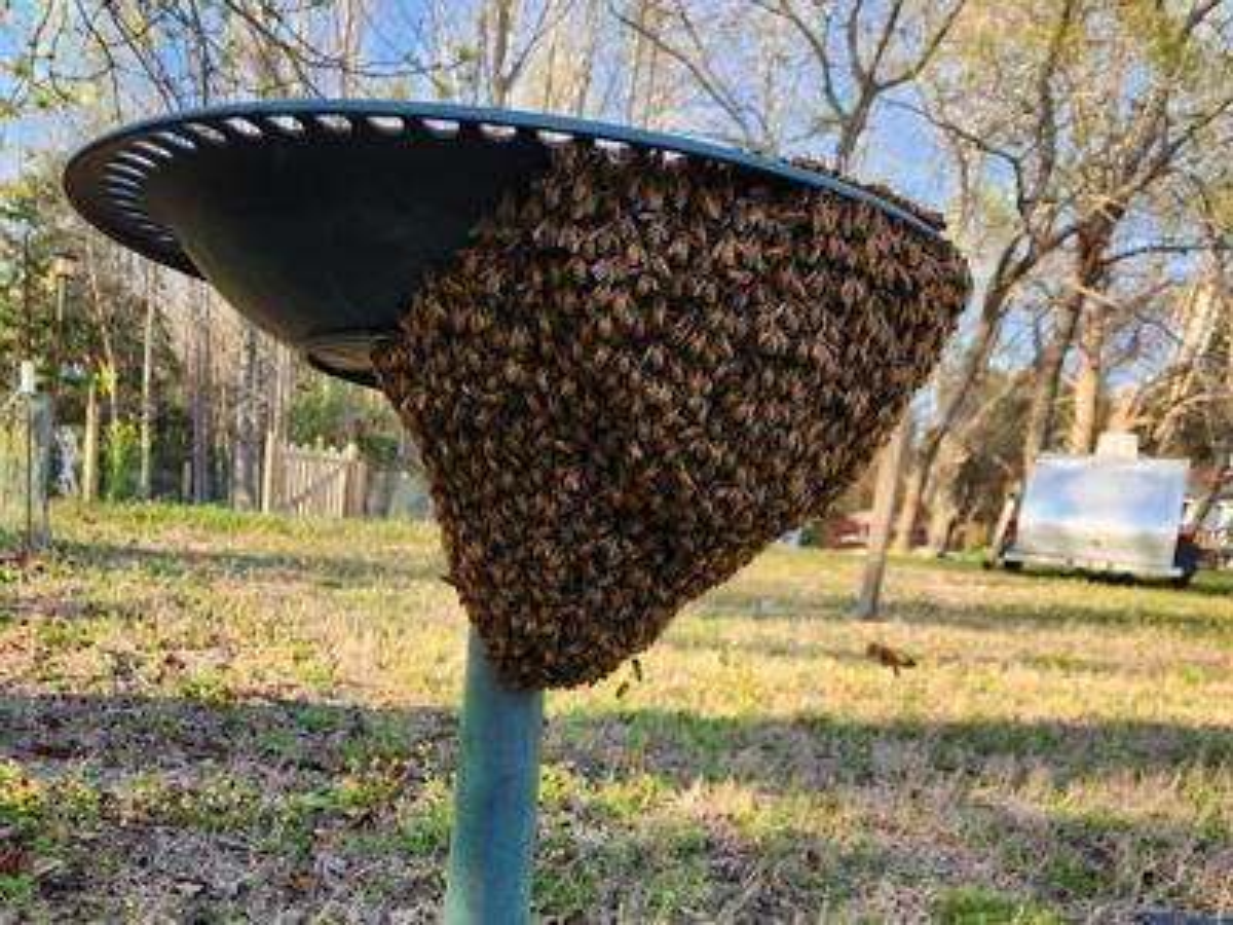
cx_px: 616
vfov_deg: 58.9
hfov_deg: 73.9
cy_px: 462
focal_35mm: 23
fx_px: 819
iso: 20
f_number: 1.8
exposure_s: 1/180
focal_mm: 5.4
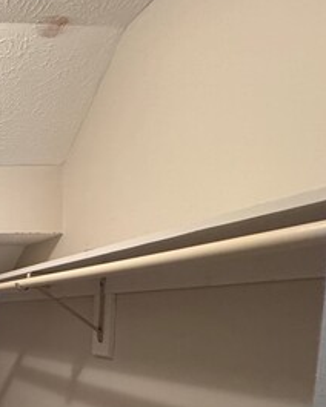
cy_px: 355
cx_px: -140
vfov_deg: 49.2
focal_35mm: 33
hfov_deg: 30.1
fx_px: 398
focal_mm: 2.22
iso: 640
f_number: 2.2
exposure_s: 1/60
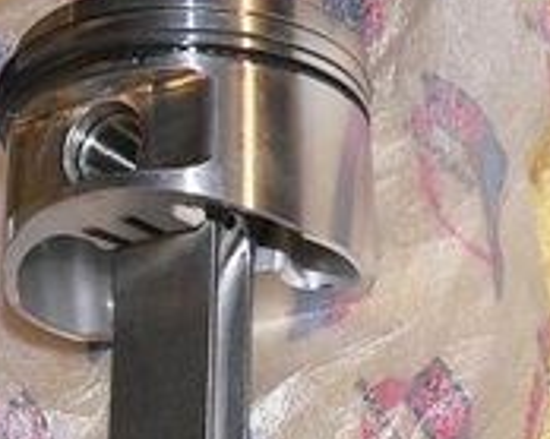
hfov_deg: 14.4
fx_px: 2099
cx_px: -145
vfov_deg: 11.8
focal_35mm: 129
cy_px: 458
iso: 100
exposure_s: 1/60
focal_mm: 6
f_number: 2.8
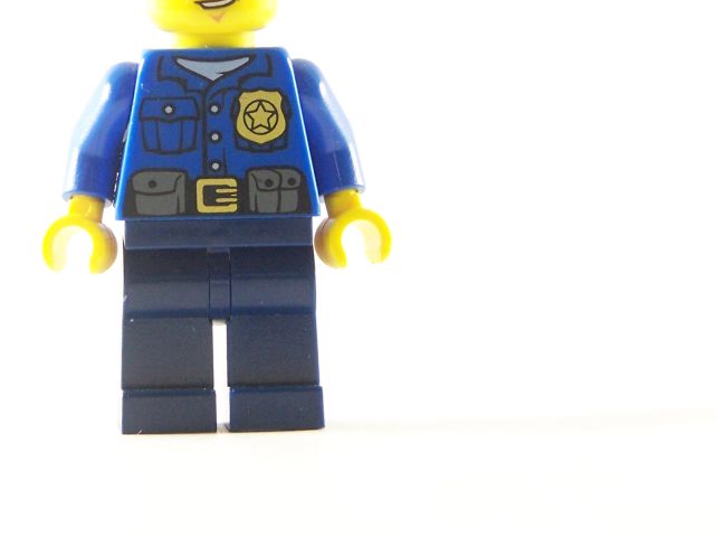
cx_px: 223
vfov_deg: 7.9
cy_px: 131
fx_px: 3869
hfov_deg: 10.6
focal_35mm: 187
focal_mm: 19.4
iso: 200
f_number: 3.2
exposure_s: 1/20
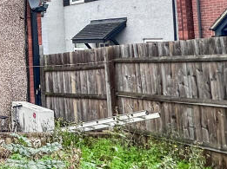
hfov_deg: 24.0
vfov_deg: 25.7
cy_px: 19
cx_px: -145
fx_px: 360
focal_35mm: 55
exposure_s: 1/200
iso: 40
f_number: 2.2
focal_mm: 2.22
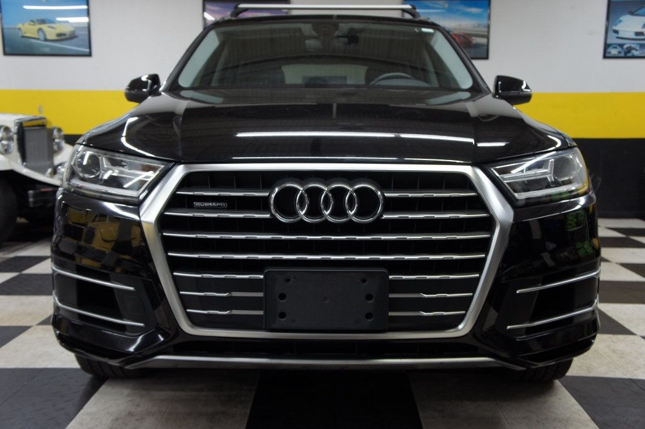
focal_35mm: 38
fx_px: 671
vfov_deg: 35.4
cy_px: 214
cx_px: 322
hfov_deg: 51.3
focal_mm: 25
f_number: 4
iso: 320
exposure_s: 1/40
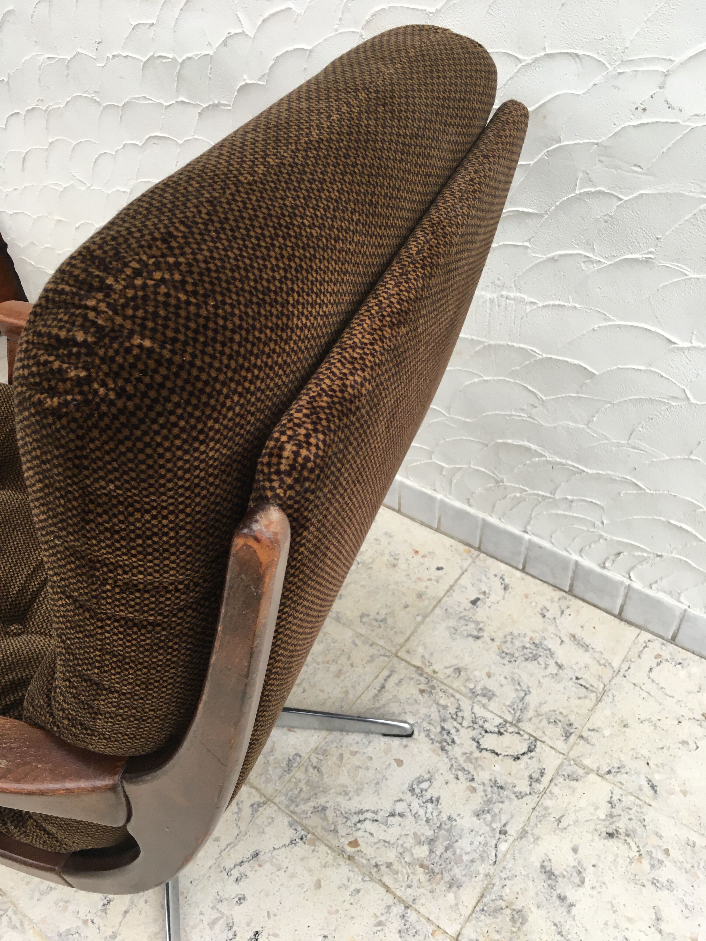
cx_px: 353
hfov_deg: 48.2
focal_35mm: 29
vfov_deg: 61.7
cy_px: 470
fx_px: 789
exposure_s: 1/33
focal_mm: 4.15
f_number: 2.2
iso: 40
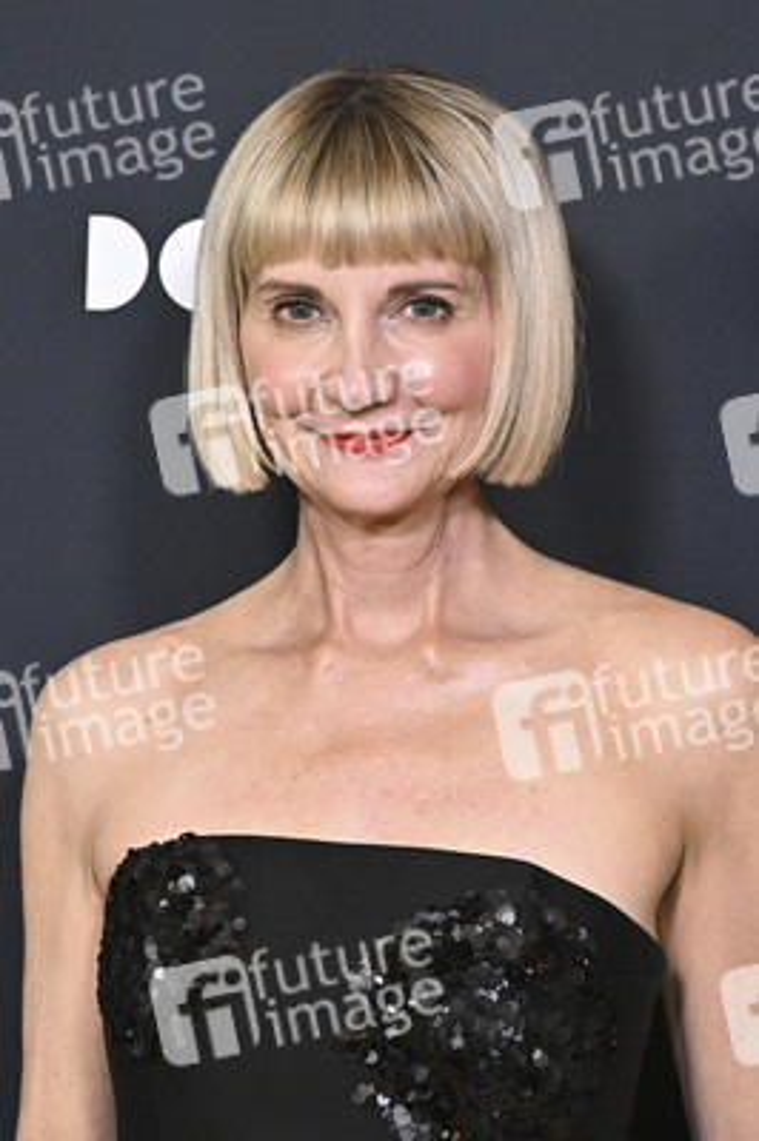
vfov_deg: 20.0
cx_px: 380
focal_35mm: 102
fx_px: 3231
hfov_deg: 13.4
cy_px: 570
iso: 2500
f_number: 5.6
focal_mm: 68
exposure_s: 1/320
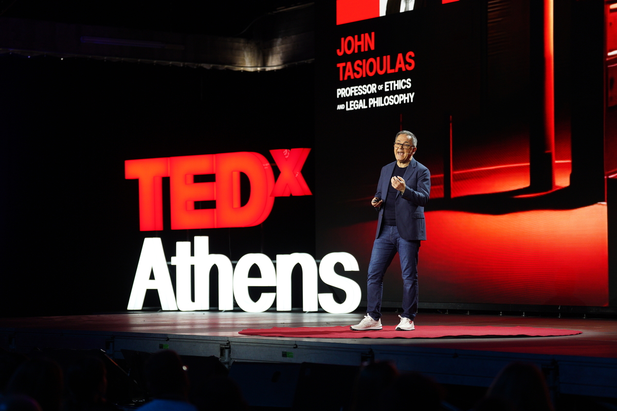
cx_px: 308
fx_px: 1834
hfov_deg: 19.1
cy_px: 206
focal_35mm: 107
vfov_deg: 12.8
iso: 1250
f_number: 2.8
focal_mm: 107
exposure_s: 1/200
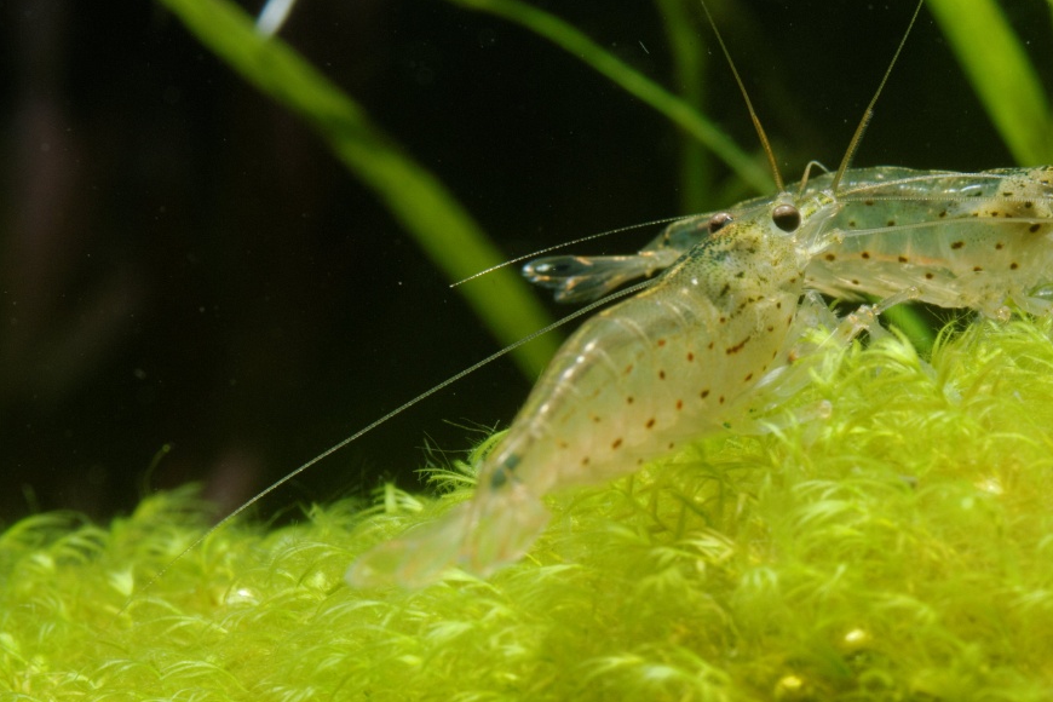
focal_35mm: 228
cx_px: 796
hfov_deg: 9.0
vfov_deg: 6.0
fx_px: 6668
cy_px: 179
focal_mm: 100
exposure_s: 1/125
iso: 100
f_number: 22
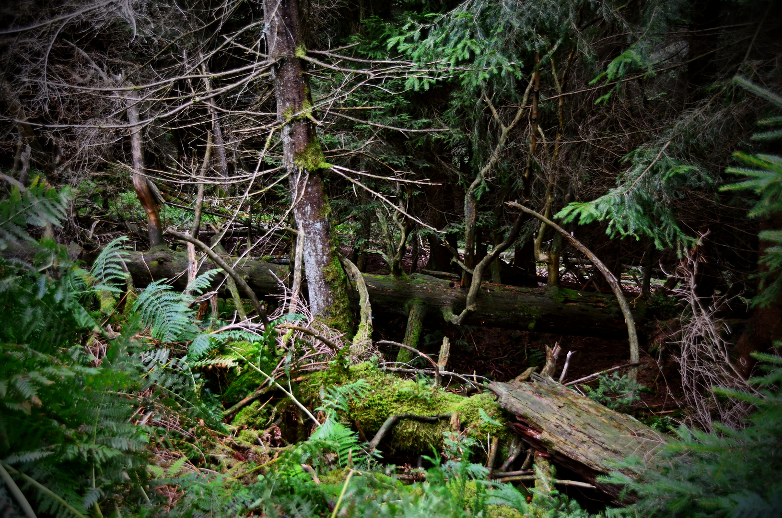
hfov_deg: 49.6
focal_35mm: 39
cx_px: 391
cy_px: 259
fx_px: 845
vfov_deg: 34.1
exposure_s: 1/40
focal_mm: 26
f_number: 3.8
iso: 100
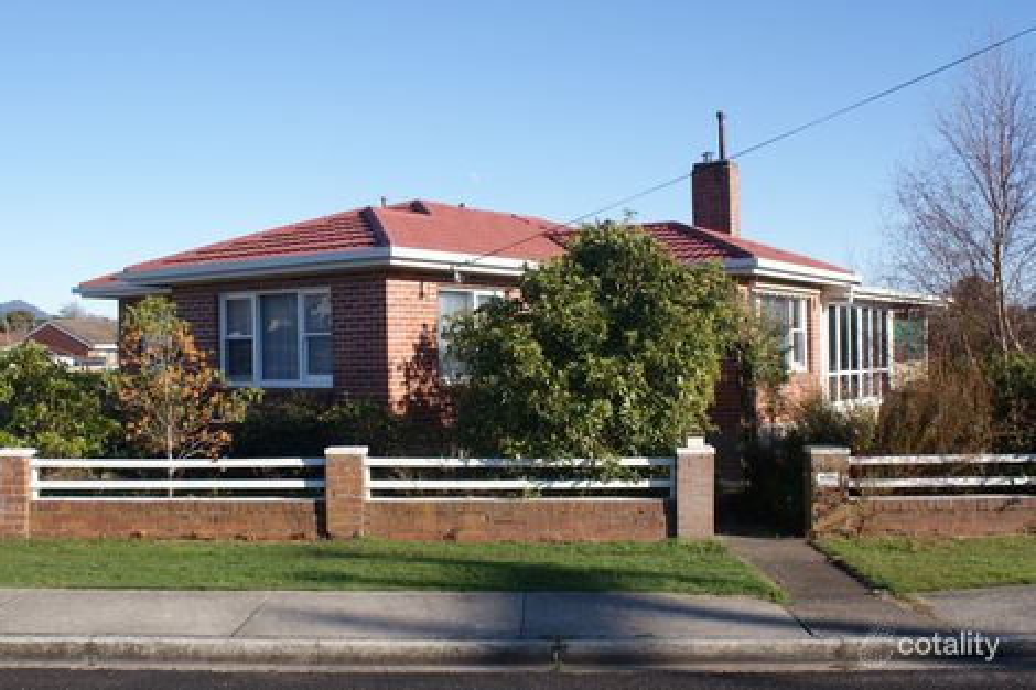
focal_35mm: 39
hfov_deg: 49.6
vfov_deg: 34.2
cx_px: 518
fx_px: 1122
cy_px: 345
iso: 100
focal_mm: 26
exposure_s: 1/125
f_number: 9
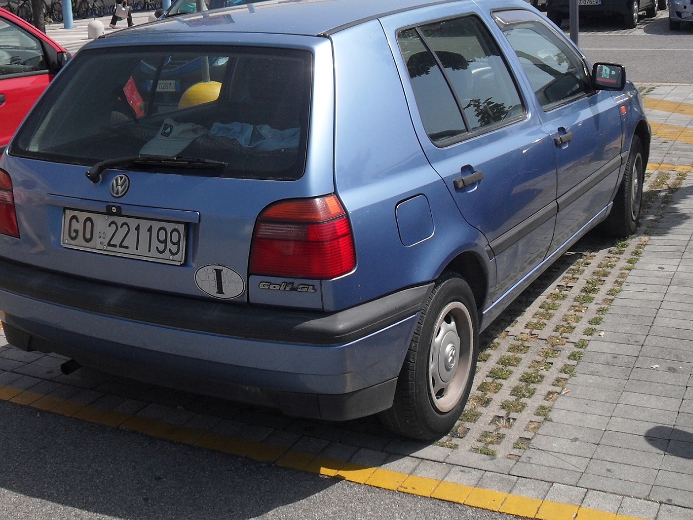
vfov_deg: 30.1
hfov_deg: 39.6
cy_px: 196
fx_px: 961
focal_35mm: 48
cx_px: 302
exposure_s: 1/180
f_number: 8.9
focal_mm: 6.2
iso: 100
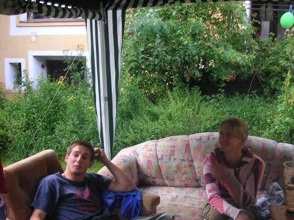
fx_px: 391
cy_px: 134
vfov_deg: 31.4
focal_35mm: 46
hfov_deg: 41.0
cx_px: 179
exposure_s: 1/45
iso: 50
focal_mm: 6.1
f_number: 2.8
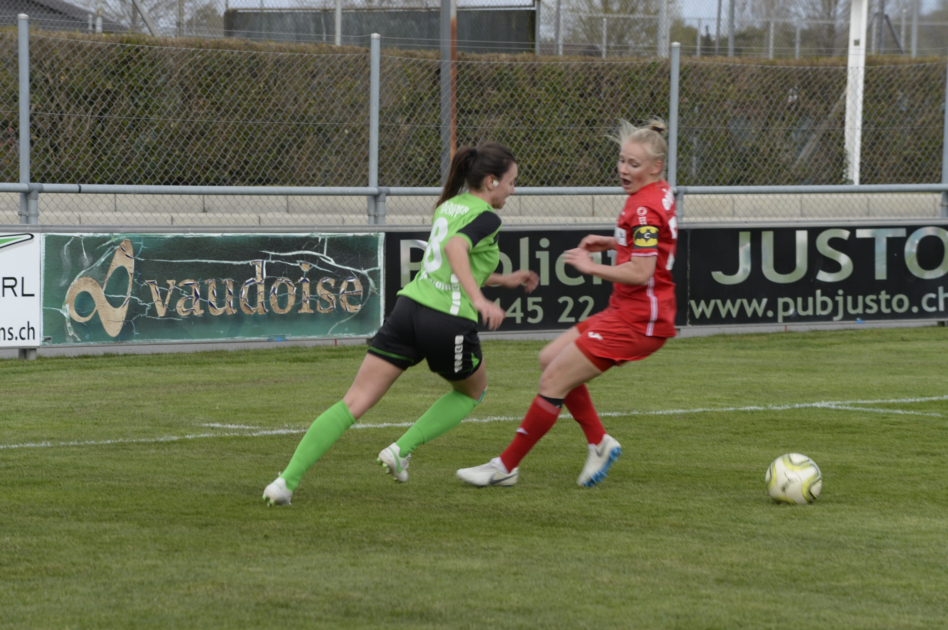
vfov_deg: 7.6
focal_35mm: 180
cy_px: 315
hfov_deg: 11.4
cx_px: 474
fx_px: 4735
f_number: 8
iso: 200
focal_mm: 180
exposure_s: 1/200
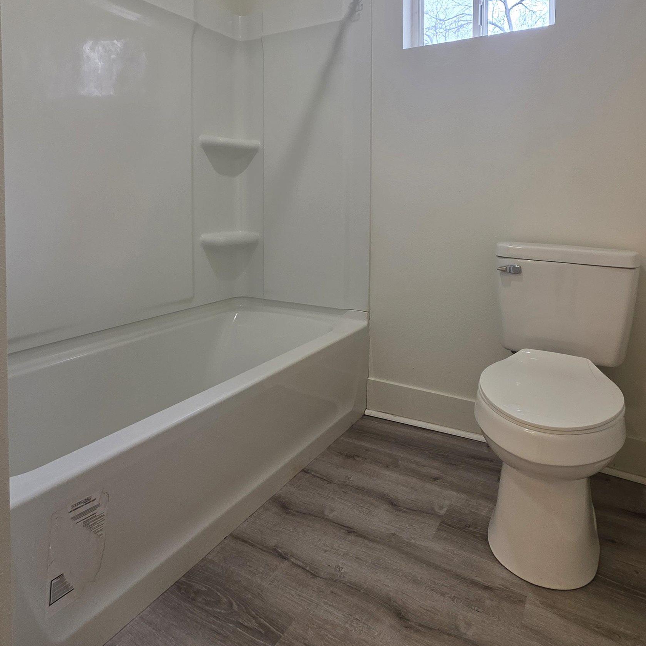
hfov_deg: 72.1
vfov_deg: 70.4
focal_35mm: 21
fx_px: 443
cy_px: 226
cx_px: 339
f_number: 1.9
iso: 80
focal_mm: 2.2
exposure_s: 1/120
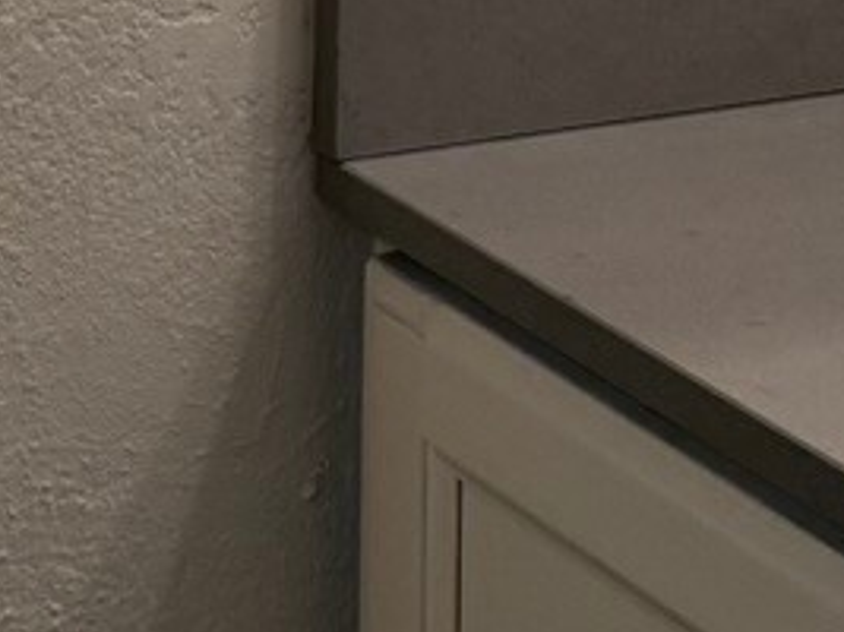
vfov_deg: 7.6
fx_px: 4484
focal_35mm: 184
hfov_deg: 10.7
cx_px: 32
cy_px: -733
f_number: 1.78
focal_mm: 6.76
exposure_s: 1/160
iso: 160
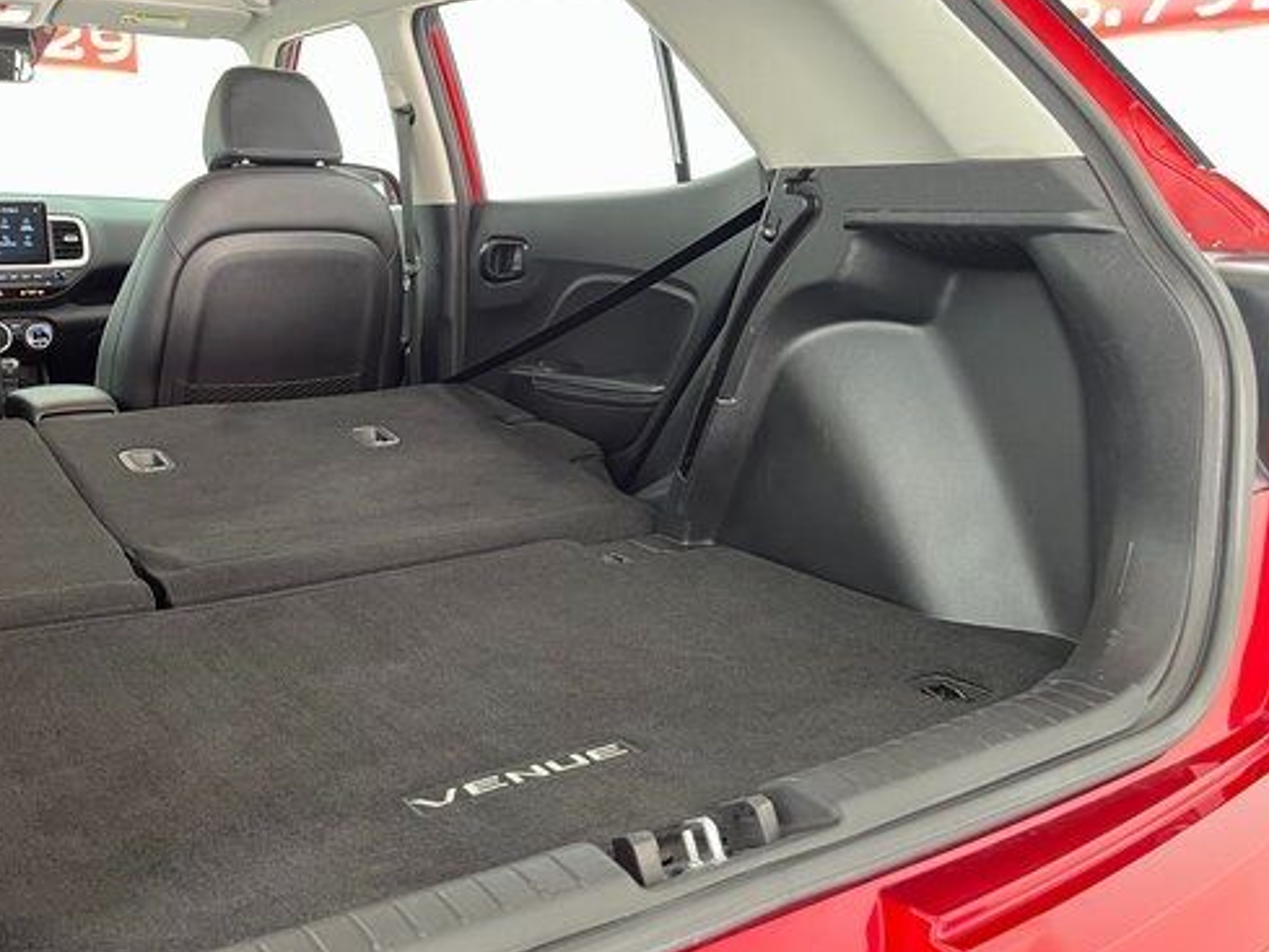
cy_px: 418
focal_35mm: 34
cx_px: 522
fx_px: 1247
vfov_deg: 41.7
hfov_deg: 53.6
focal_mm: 5.1
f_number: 1.6
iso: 640
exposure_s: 1/30
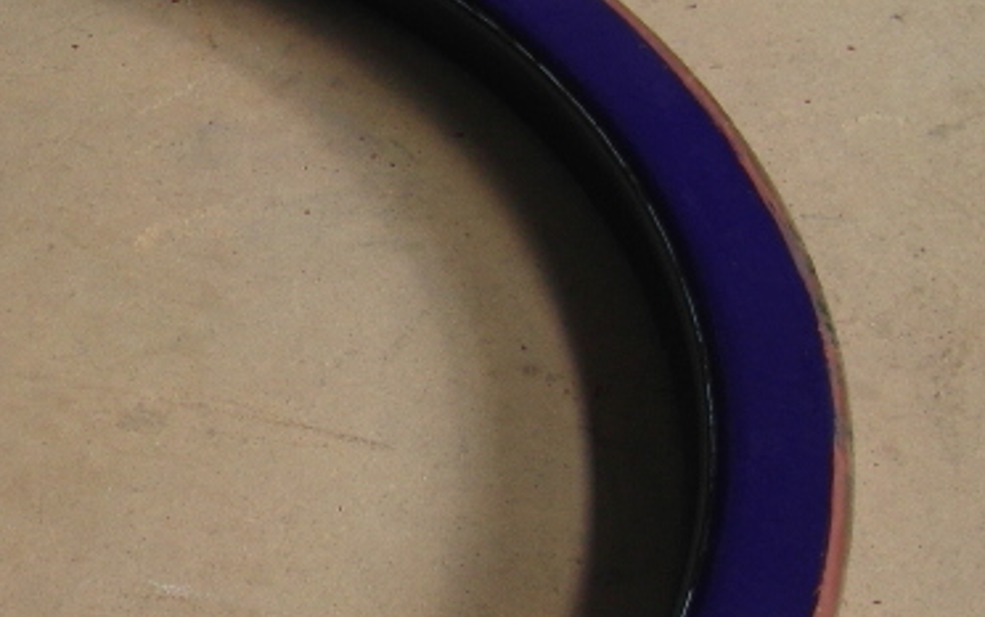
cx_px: -151
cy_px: 455
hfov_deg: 26.5
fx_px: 1880
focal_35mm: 70
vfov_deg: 18.5
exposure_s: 1/30
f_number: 4.2
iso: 80
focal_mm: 4
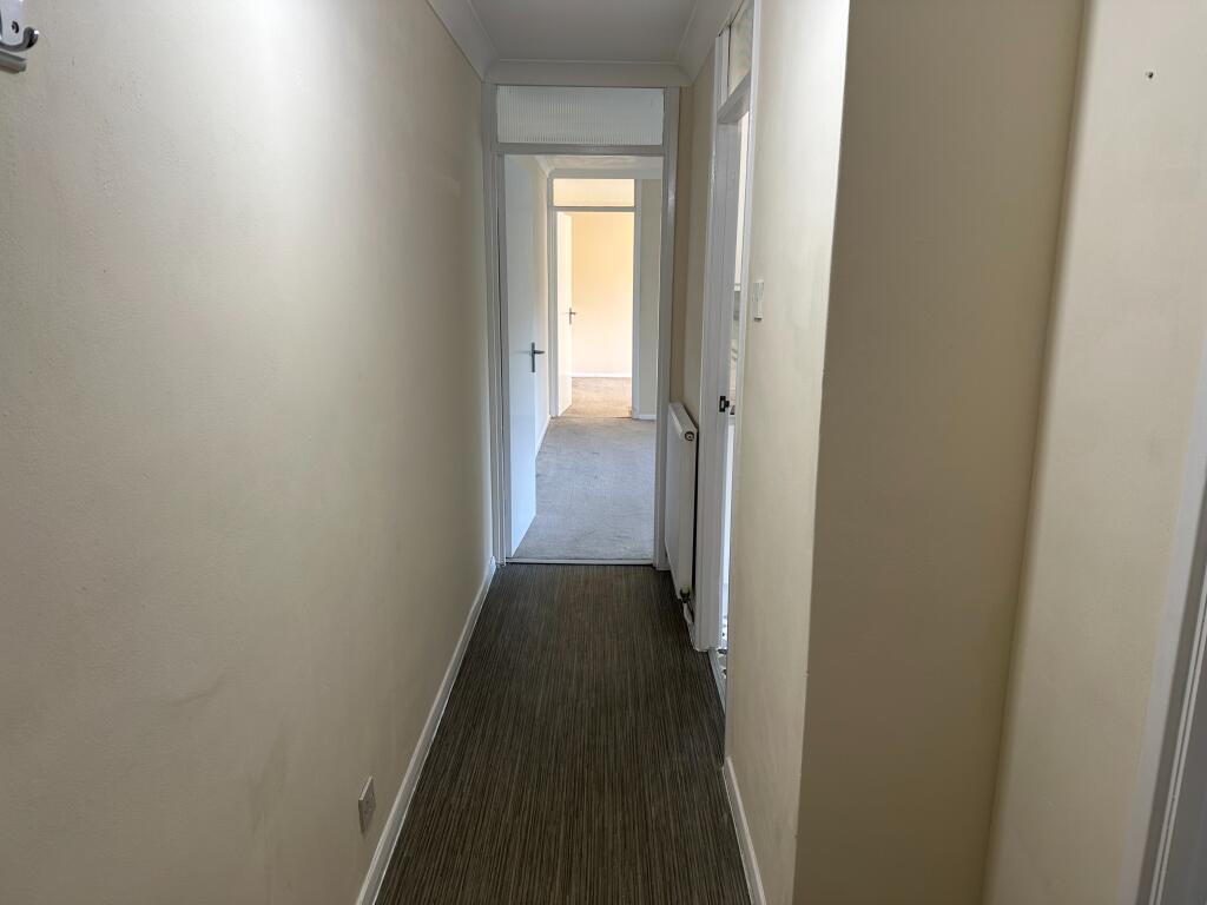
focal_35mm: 24
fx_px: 837
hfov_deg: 71.6
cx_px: 604
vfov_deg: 56.8
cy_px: 452
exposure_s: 1/100
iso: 100
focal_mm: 6.86
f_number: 1.78
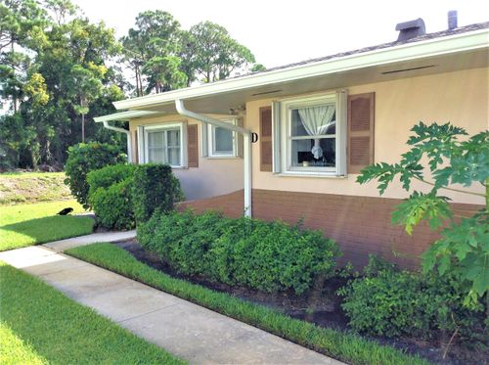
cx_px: 244
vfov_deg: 42.8
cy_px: 182
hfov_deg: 55.4
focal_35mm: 33
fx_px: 465
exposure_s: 1/423
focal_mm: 3.3
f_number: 2.4
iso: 25
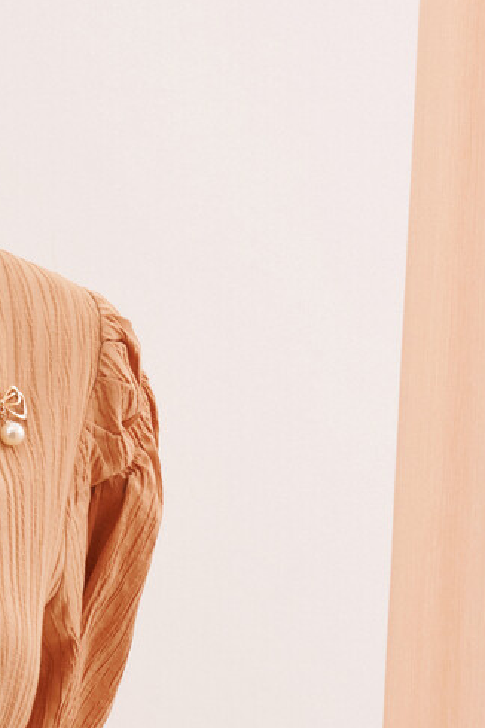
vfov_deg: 8.4
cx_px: -248
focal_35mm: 243
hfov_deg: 5.6
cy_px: 677
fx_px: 4910
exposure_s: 1/160
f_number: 11
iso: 400
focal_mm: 66
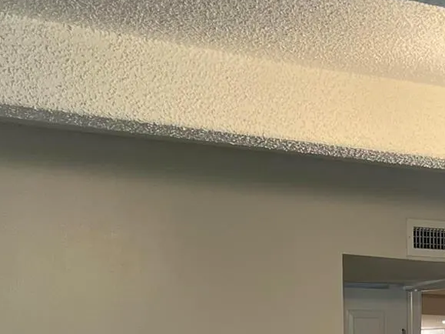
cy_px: 519
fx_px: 1182
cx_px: 467
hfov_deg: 20.5
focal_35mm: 92
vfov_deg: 14.8
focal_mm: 5.7
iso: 125
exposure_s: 1/120
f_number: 1.5
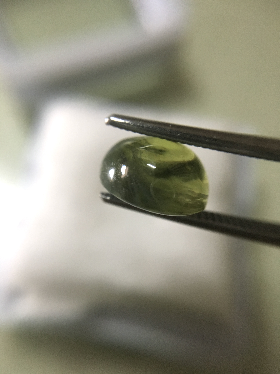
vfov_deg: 61.7
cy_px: 187
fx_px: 313
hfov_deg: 48.2
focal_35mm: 29
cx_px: 140
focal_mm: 4.15
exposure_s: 1/33
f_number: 2.2
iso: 200
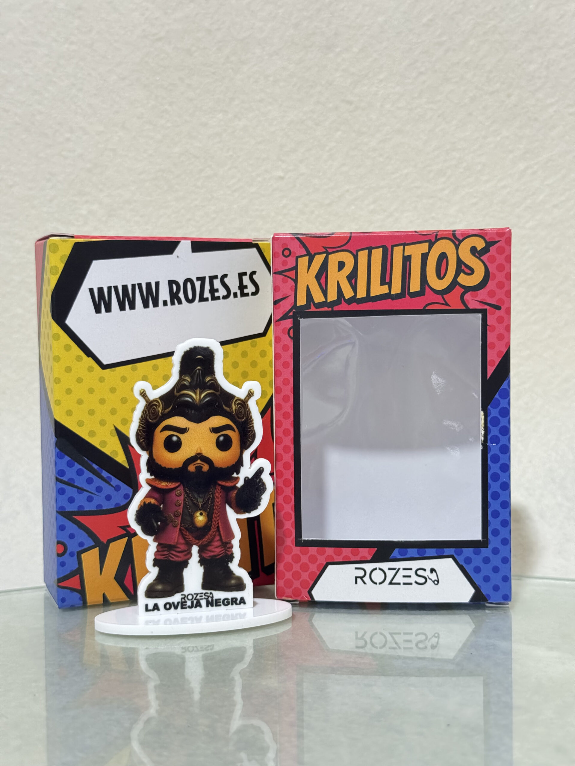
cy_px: 383
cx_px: 288
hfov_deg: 30.3
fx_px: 1063
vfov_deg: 39.7
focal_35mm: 48
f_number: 1.78
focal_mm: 6.76
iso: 640
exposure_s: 1/30
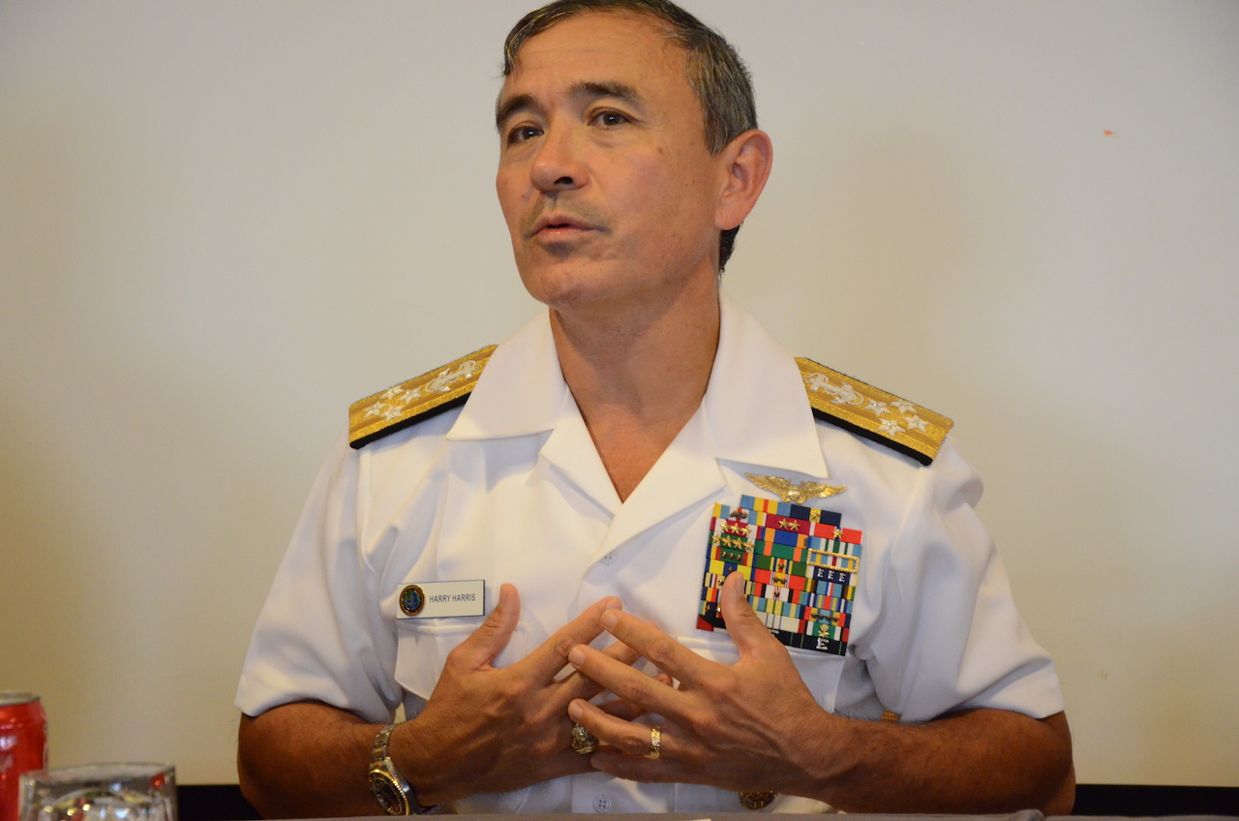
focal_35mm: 93
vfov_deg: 14.6
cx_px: 620
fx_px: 3194
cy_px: 410
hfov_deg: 22.0
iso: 3200
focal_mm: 62
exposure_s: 1/80
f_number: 5.3
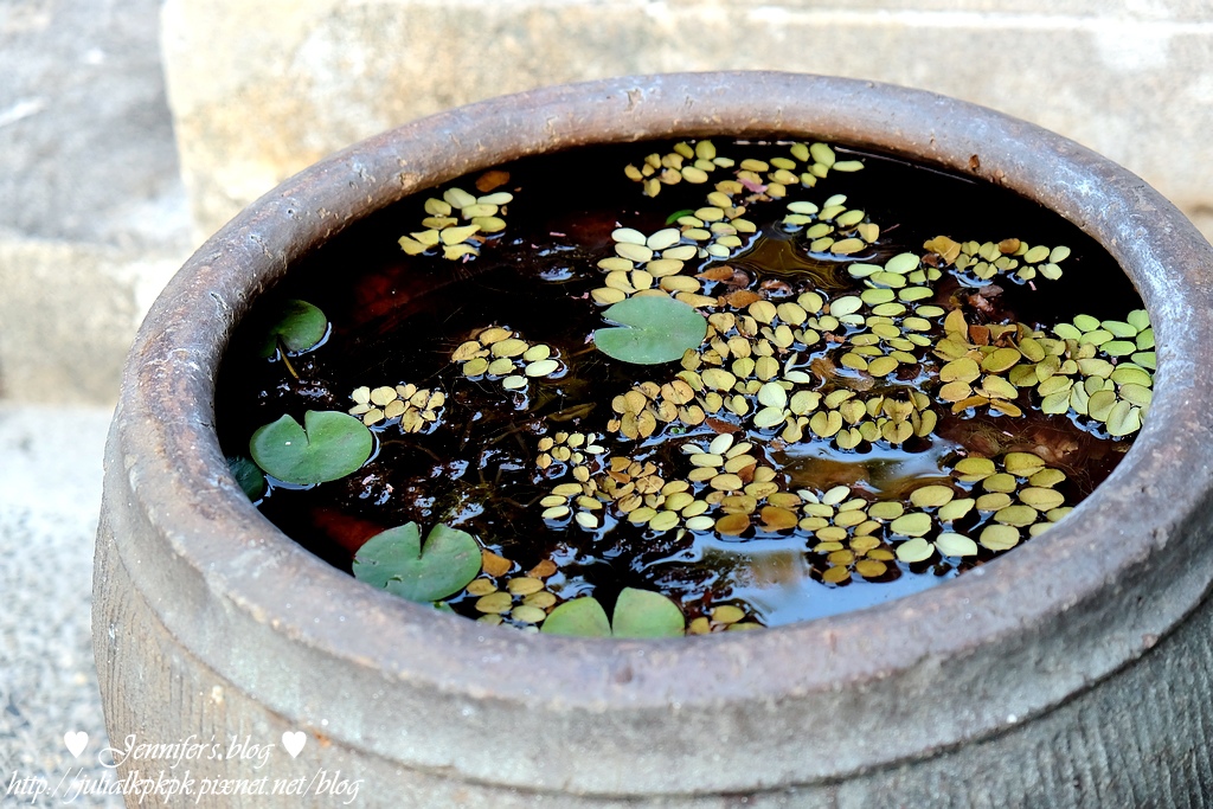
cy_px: 404
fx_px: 2797
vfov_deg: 16.5
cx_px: 606
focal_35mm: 83
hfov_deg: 24.5
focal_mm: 55
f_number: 4
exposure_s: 1/85
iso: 400
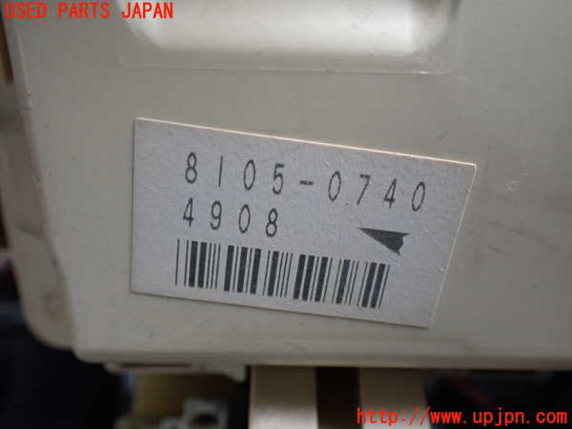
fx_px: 496
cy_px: 214
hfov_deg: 60.0
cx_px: 286
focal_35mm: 30
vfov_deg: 46.8
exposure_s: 1/125
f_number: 2.3
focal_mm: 5.4
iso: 320
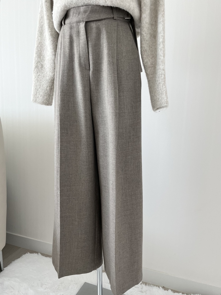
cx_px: 110
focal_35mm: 26
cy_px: 148
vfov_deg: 67.3
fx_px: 221
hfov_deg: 53.1
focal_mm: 5.1
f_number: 1.6
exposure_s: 1/117
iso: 125
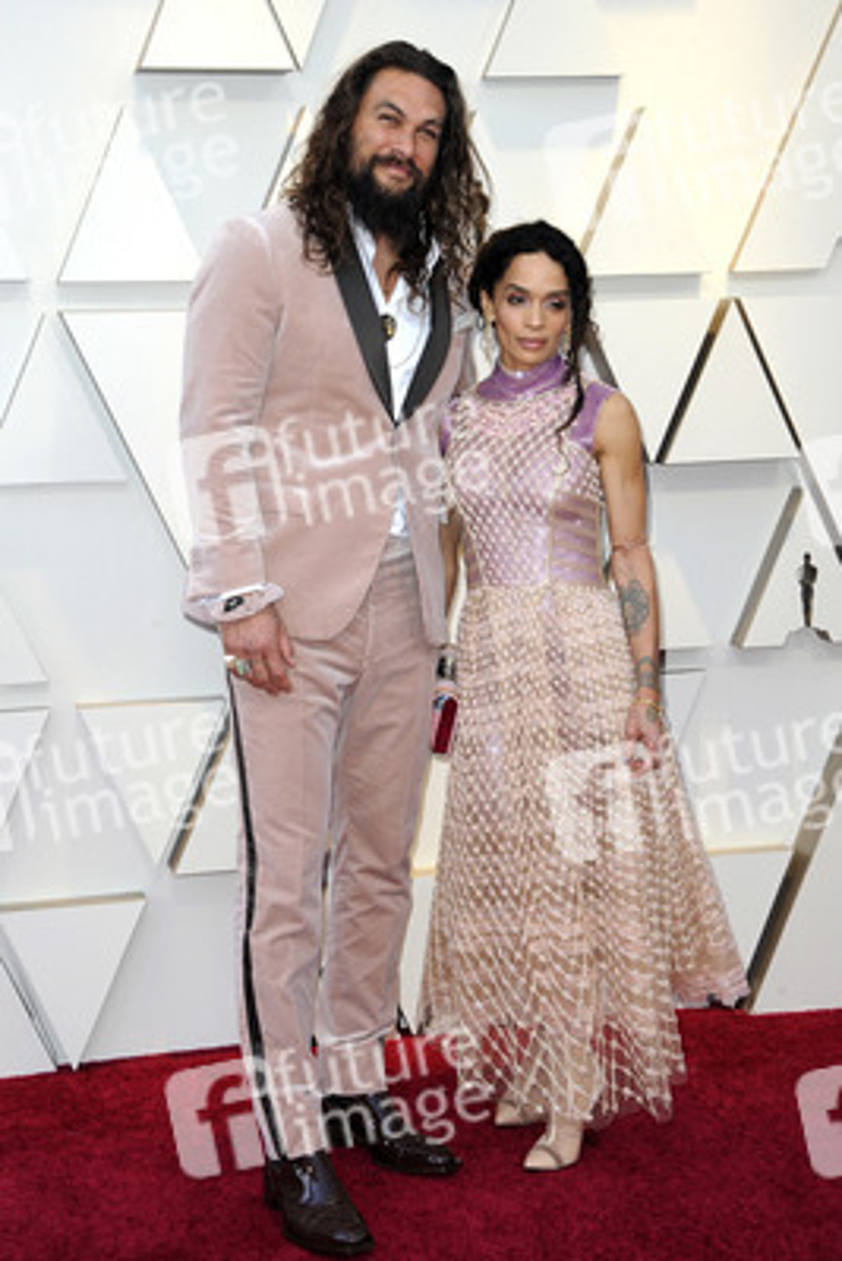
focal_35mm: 62
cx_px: 421
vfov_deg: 32.4
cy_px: 630
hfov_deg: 21.9
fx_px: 2173
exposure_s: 1/250
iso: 800
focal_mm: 62
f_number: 7.1
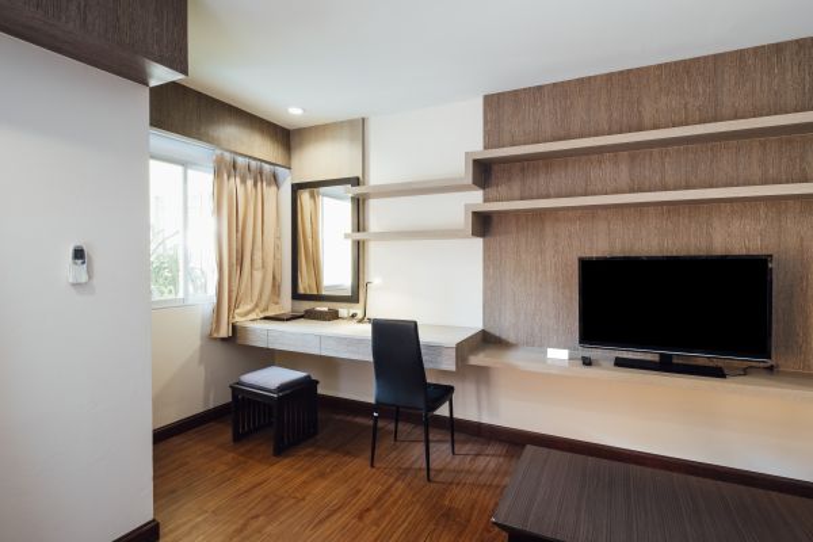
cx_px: 406
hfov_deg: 93.3
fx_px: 384
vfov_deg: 70.4
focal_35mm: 17
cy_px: 271
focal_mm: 11.5
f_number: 11
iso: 200
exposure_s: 4
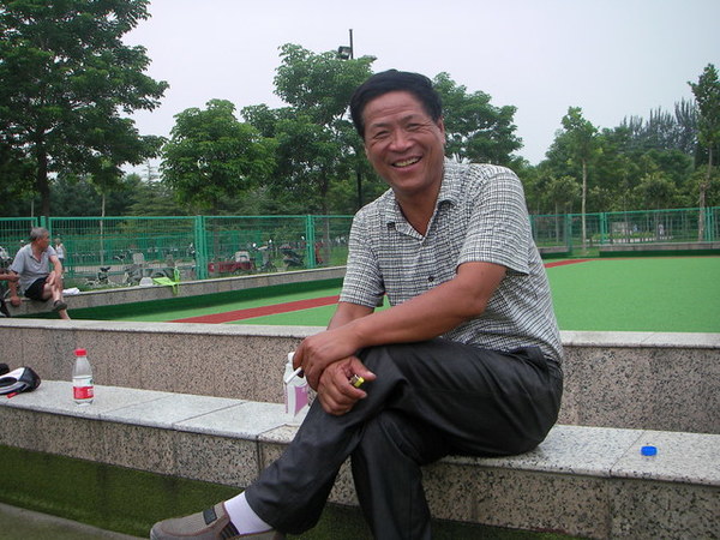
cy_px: 270
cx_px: 360
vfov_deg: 37.7
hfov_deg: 49.0
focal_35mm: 38
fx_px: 790
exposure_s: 1/232
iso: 50
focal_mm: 6.3
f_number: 3.3
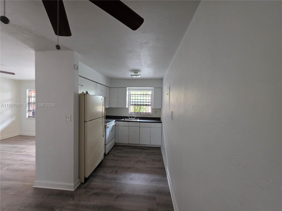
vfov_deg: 89.9
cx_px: 141
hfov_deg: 106.2
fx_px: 106
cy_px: 106
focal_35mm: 13
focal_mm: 2.2
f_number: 1.9
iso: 500
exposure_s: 1/60
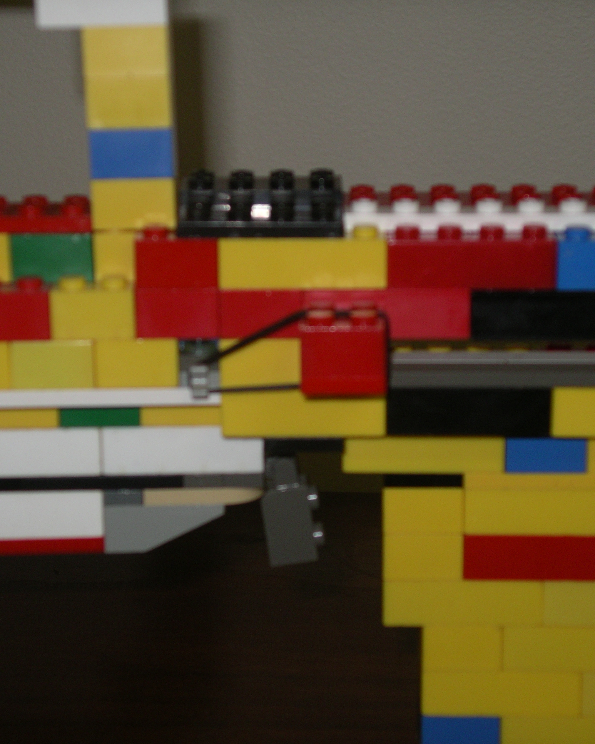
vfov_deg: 17.5
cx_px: 277
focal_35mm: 110
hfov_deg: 14.0
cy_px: 371
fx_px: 2421
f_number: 3.6
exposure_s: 1/60
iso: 200
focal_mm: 17.4
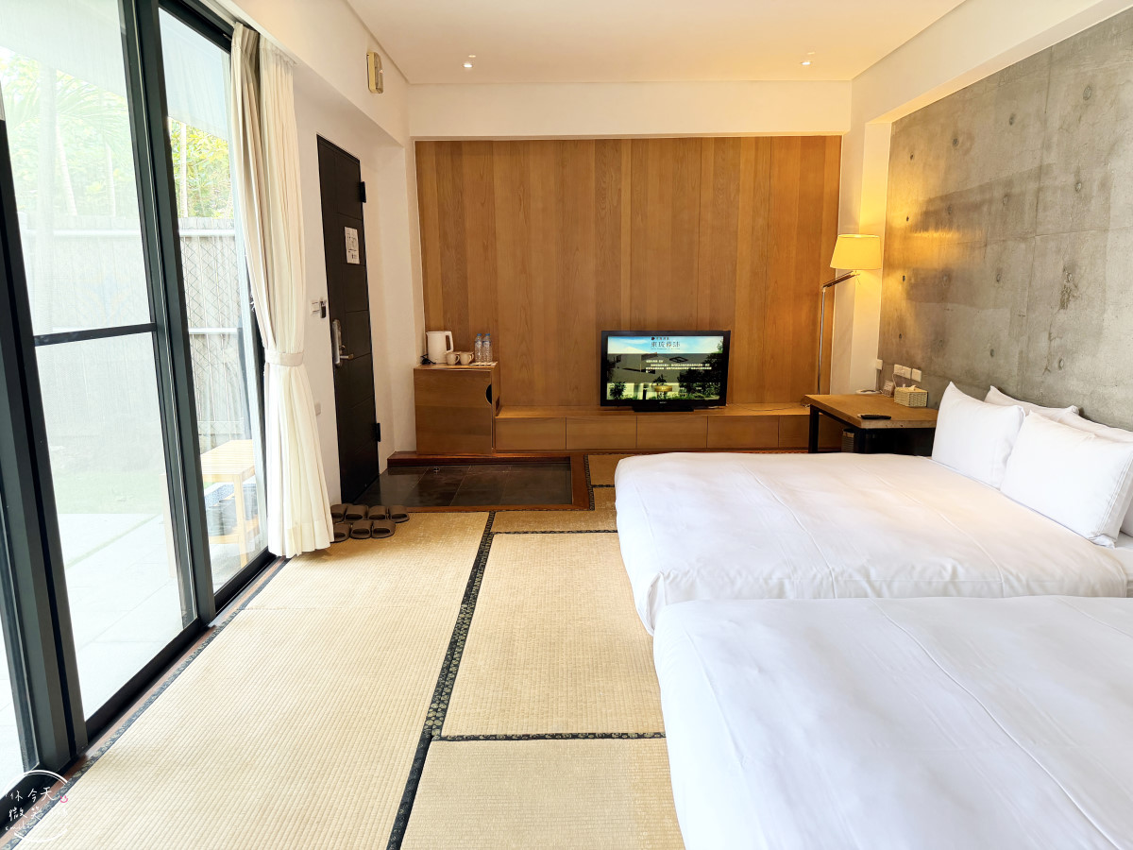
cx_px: 566
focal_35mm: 24
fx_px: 786
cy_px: 425
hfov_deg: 71.6
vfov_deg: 56.8
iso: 160
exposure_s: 1/120
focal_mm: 6.76
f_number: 1.78
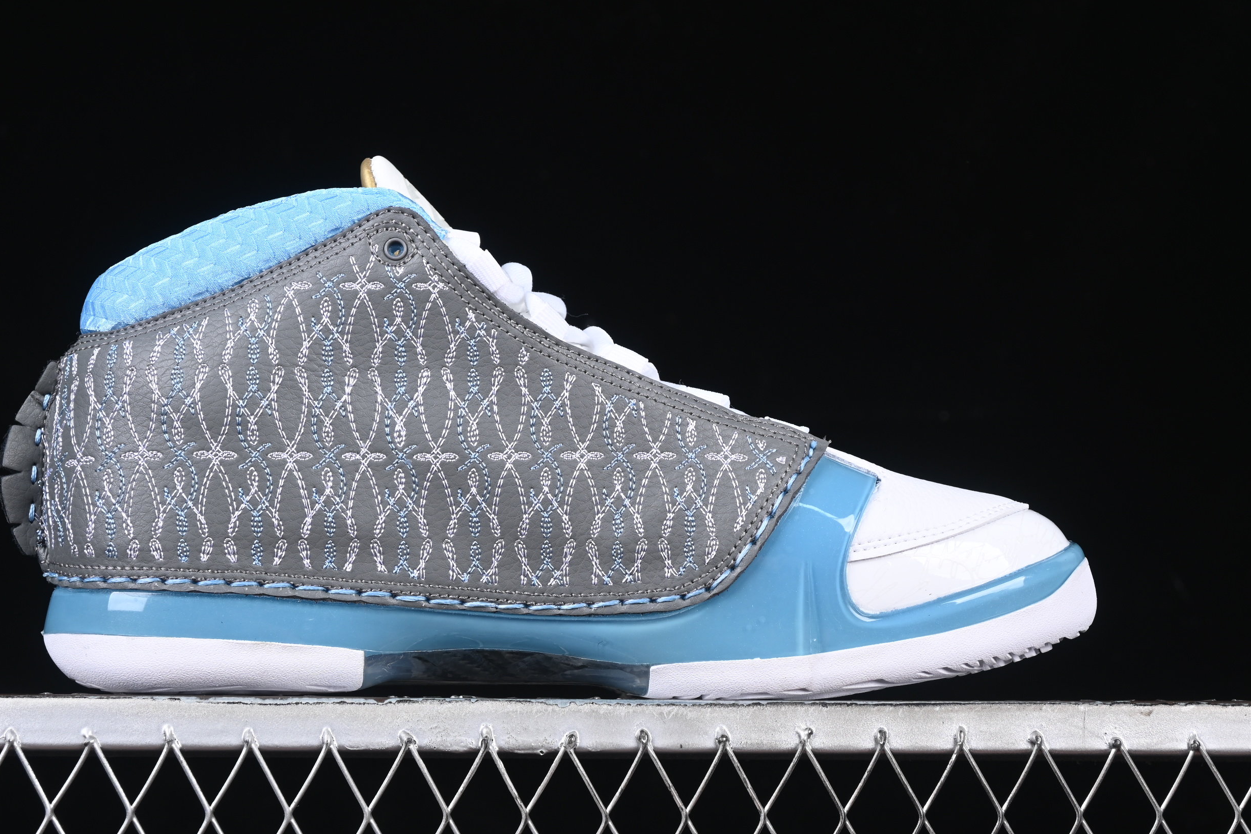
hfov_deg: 23.9
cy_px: 405
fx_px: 2954
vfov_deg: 16.1
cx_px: 560
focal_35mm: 85
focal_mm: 50
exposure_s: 1/80
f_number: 7.1
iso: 160
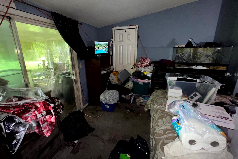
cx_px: 116
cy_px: 74
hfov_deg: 100.4
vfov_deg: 77.2
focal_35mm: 15
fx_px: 99
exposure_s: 1/40
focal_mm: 2.22
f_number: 2.2
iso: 200
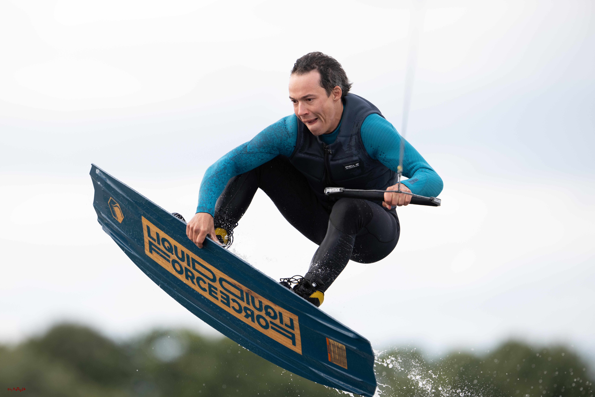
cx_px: 298
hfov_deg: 5.2
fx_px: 6611
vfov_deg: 3.4
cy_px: 198
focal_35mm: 400
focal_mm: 400
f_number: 4.5
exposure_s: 1/1600
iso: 500
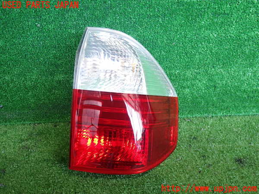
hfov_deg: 60.0
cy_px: 97
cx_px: 130
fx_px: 224
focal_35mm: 30
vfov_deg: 46.8
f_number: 2.3
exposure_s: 1/50
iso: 200
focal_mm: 5.4
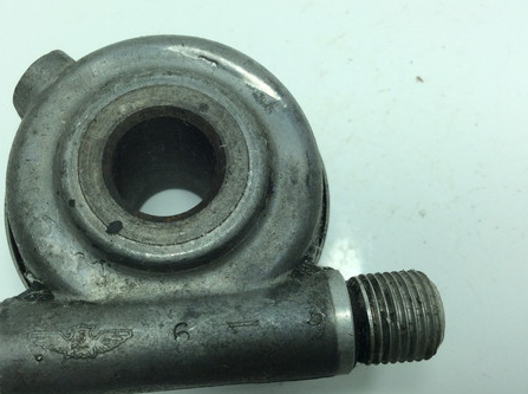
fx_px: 654
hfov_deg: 43.8
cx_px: 227
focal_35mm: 43
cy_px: 209
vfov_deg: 33.4
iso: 32
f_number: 2.4
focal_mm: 3.3
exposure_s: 1/351
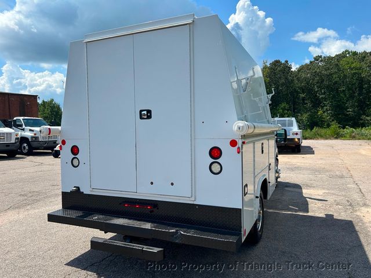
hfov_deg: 67.3
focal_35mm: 26
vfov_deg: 53.1
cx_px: 186
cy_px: 139
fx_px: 279
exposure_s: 1/4630
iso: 50
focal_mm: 5.7
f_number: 1.5
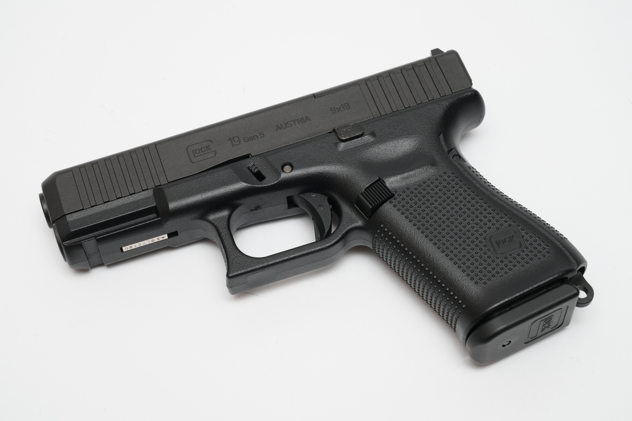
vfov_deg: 18.2
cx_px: 316
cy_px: 210
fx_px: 1317
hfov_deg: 27.0
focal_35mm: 75
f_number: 22
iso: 1600
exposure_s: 1/60
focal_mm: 75
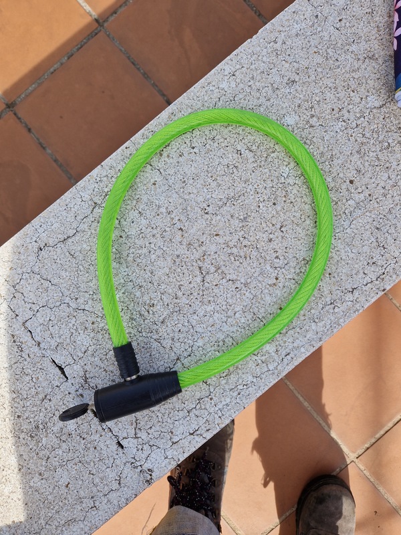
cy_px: 268
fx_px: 355
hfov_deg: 58.9
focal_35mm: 23
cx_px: 200
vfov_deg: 73.9
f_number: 1.8
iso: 50
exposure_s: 1/10870
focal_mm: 5.4
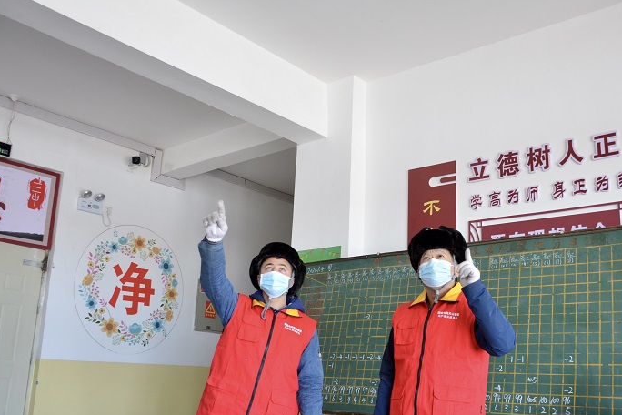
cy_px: 238
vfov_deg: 37.8
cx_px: 354
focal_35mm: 35
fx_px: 605
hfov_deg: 54.3
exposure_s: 1/60
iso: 640
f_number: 4
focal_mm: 20
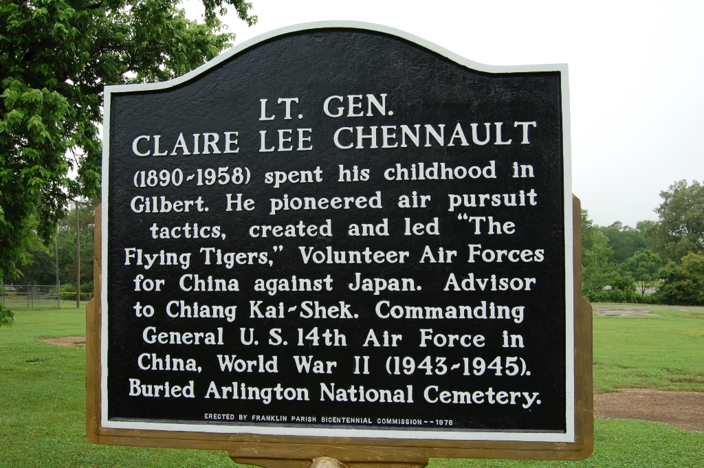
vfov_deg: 38.3
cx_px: 352
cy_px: 234
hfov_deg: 55.1
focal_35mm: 34
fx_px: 674
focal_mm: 23
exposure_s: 1/200
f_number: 7.1
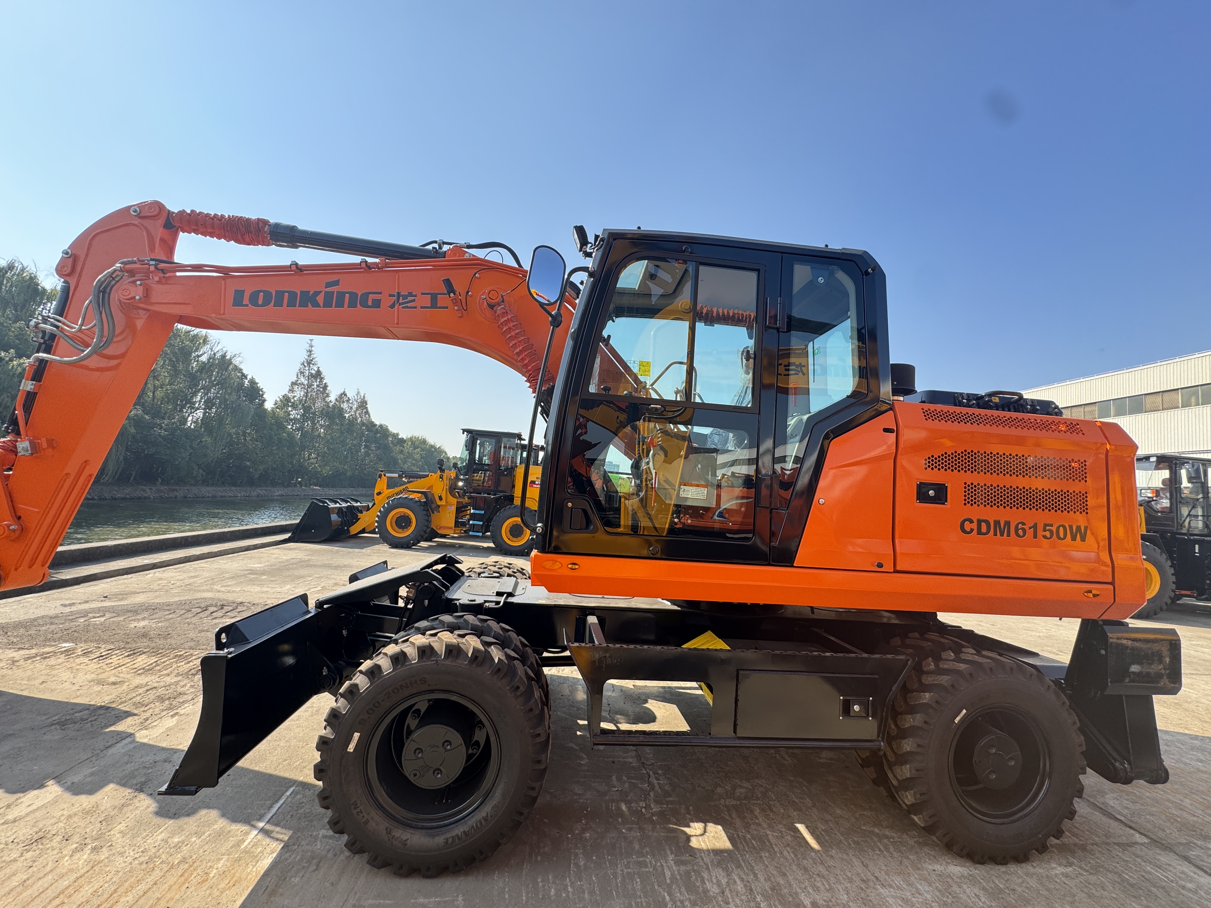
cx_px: 606
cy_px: 454
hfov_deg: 102.1
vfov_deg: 85.7
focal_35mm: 14
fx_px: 490
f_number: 2.2
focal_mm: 2.22
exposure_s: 1/569
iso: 40
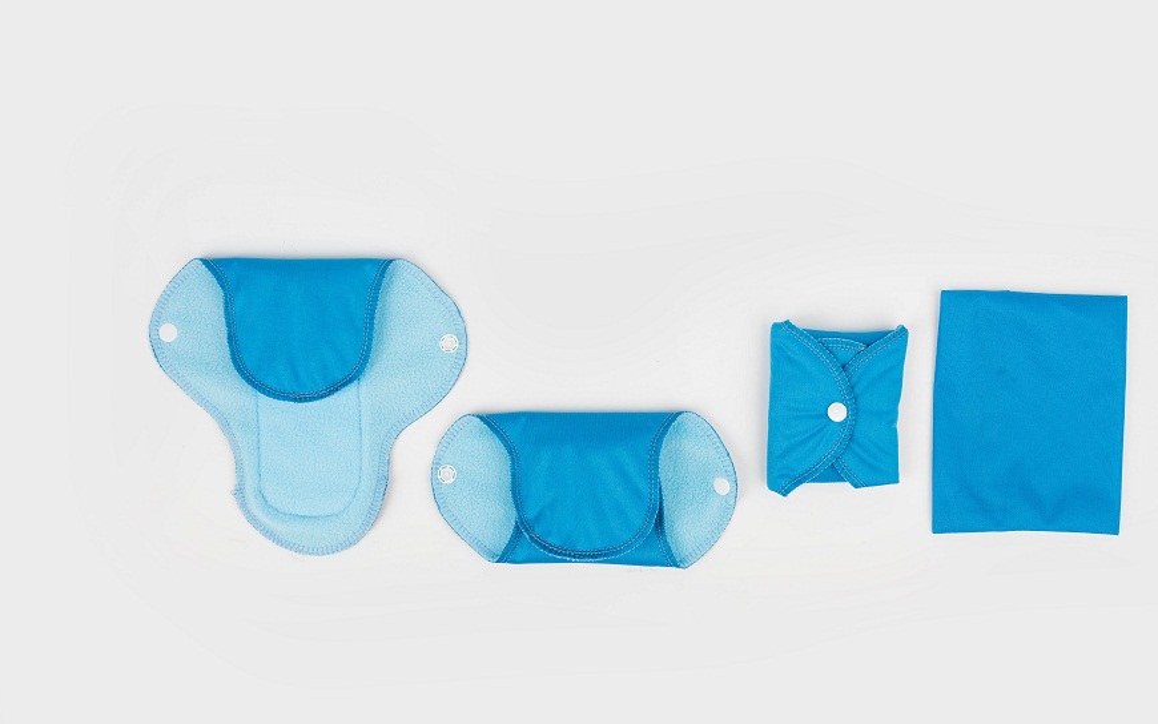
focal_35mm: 41
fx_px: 1294
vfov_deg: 31.3
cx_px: 646
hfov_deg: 48.1
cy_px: 355
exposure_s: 1/160
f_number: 5.6
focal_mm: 35
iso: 100
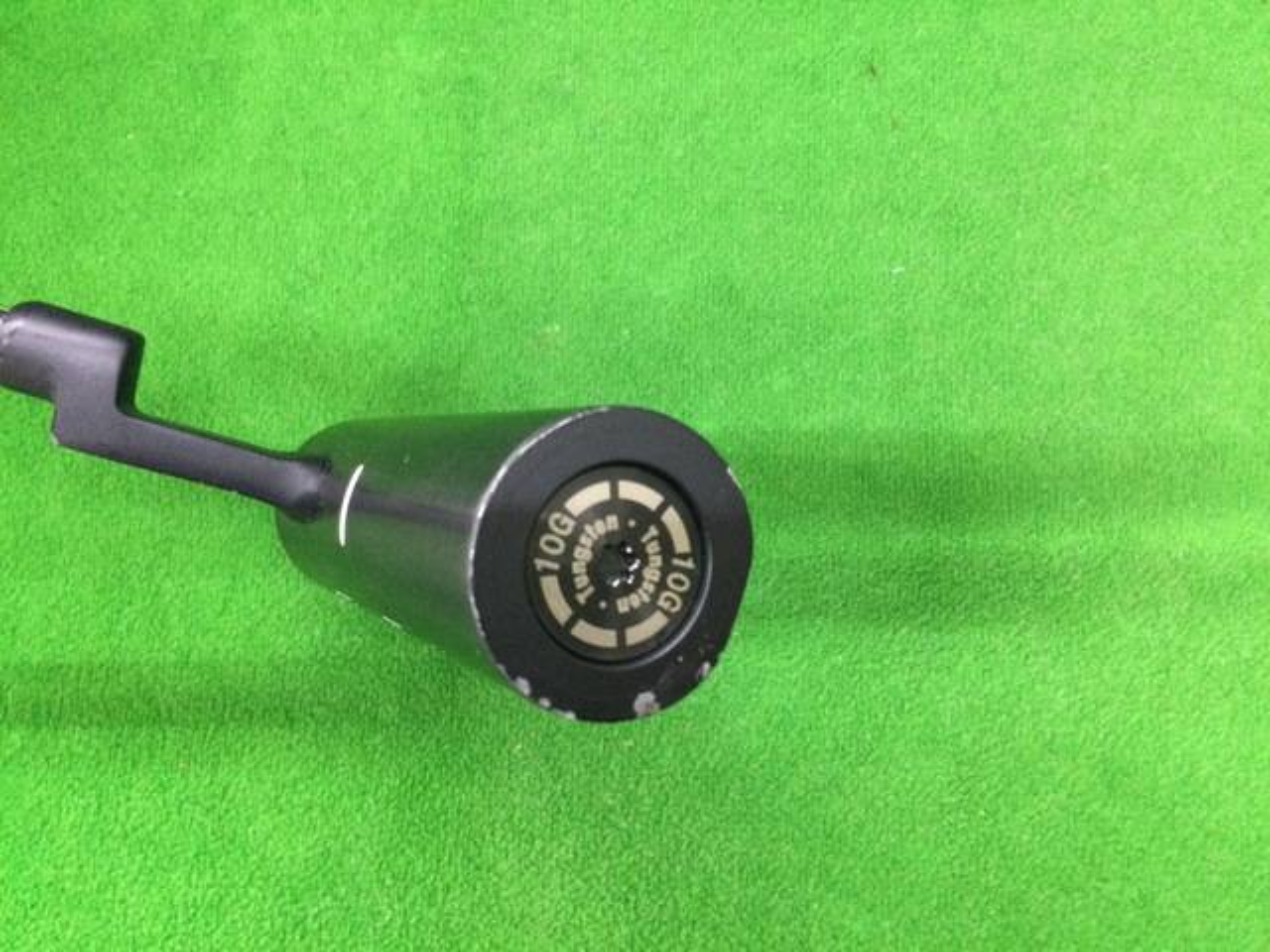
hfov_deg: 58.4
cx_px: 635
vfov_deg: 45.4
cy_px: 476
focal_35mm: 31
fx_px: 1137
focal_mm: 3.3
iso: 200
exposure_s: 1/20
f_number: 2.4
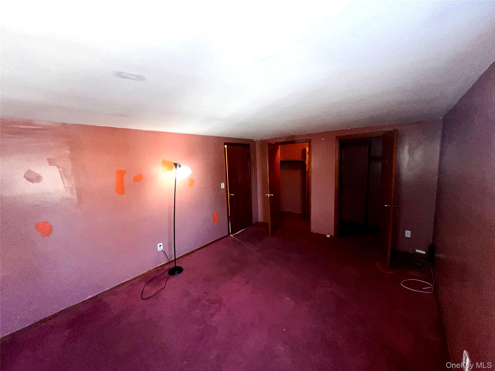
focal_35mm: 13
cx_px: 248
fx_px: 186
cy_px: 186
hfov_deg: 106.2
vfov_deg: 89.9
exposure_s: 1/60
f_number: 1.8
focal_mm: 1.57
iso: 100
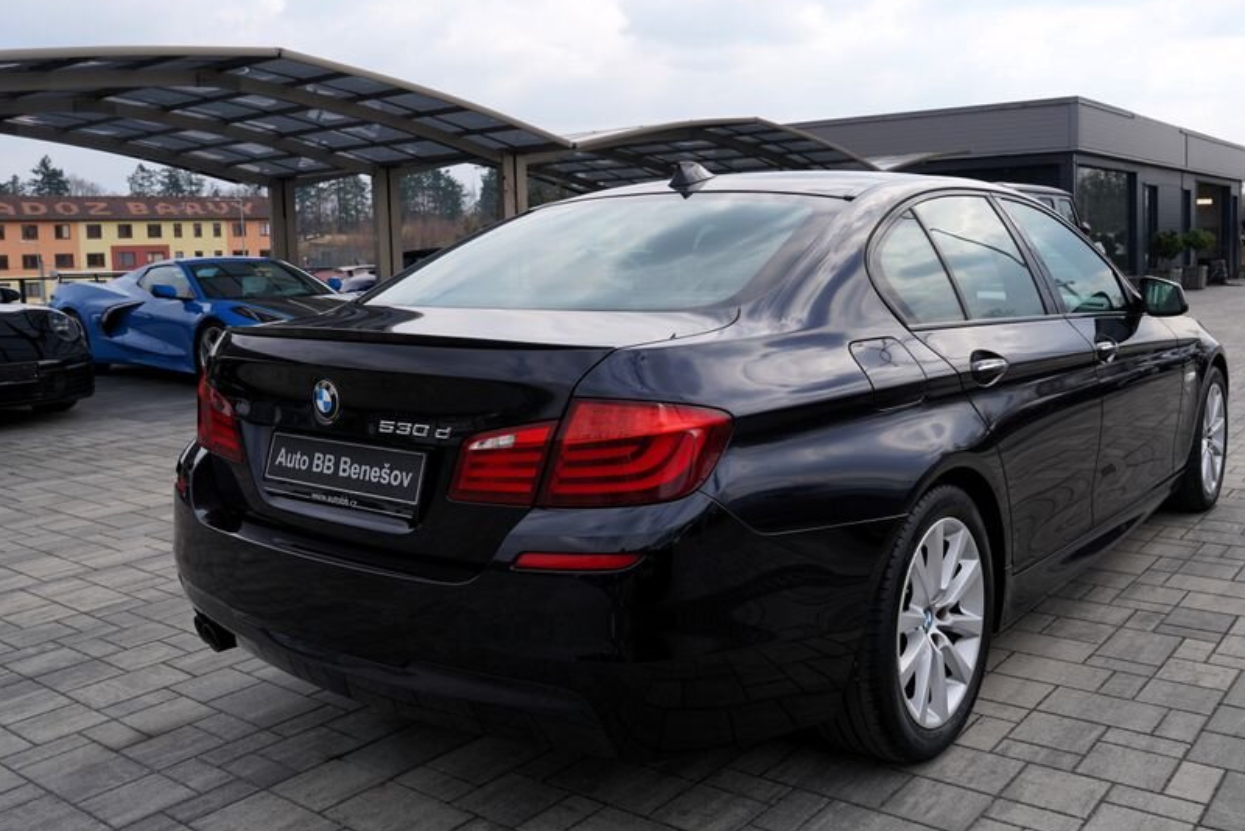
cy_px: 360
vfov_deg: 41.1
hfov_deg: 58.6
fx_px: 1107
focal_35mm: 32
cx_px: 693
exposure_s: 1/250
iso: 100
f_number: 8
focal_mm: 25
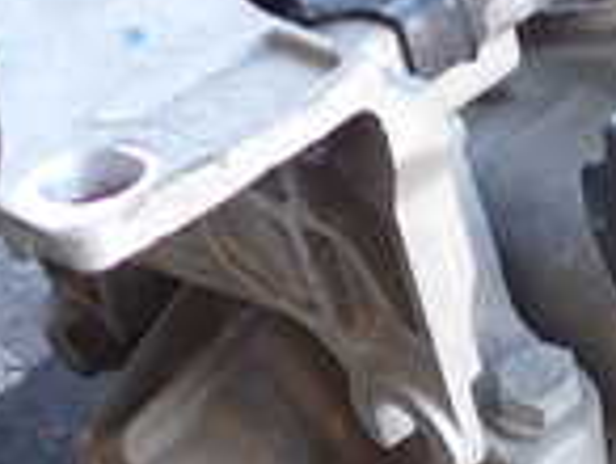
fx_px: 2192
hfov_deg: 15.2
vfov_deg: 12.1
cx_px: 831
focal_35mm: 123
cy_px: 274
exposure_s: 1/60
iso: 200
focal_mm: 5.4
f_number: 2.3
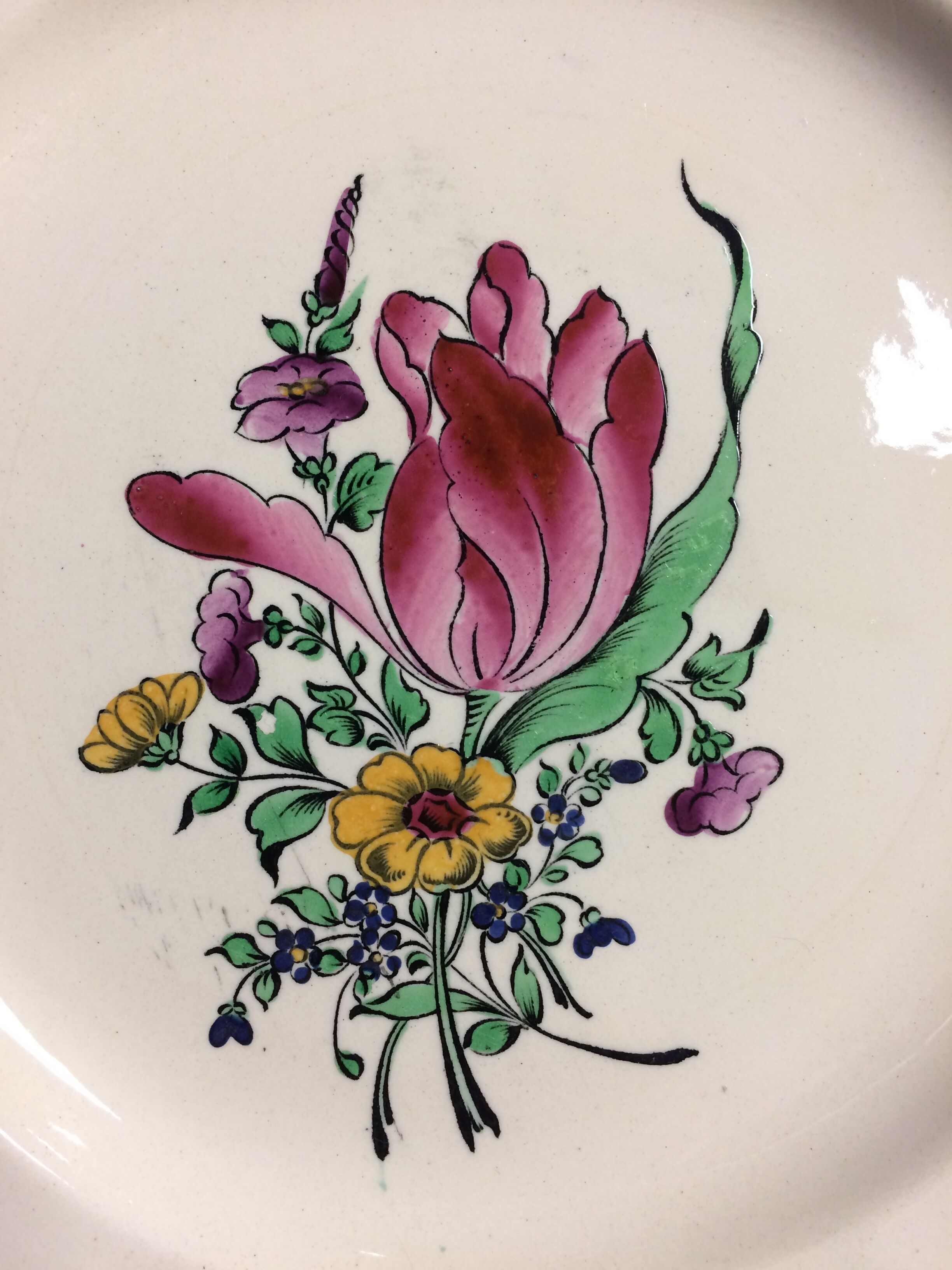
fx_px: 1063
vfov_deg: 61.7
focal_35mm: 29
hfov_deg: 48.2
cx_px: 476
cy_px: 635
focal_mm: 4.15
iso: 64
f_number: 2.2
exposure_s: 1/33
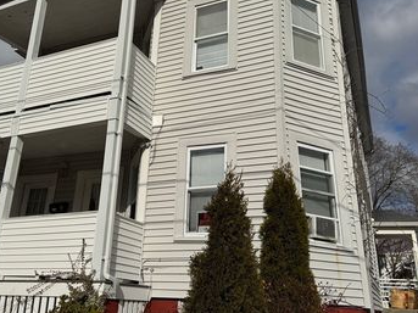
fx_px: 422
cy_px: 125
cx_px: 174
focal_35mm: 35
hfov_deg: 52.4
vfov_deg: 40.5
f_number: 1.78
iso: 50
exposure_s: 1/12346
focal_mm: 6.76
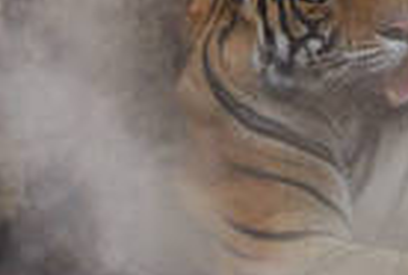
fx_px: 34509
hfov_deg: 0.7
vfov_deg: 0.5
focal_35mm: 3035
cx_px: 346
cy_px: 27
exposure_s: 1/400
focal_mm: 400
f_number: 5.6
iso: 400
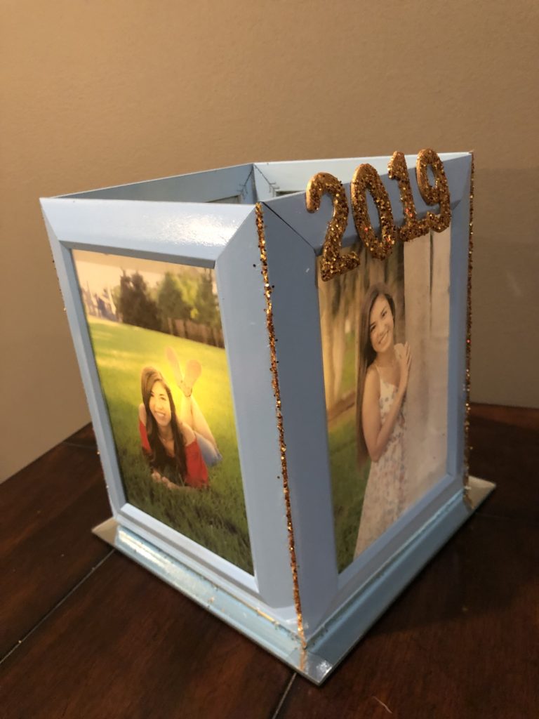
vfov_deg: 63.4
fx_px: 581
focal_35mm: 28
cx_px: 270
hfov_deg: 49.7
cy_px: 360
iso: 100
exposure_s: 1/4
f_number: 1.8
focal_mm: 4
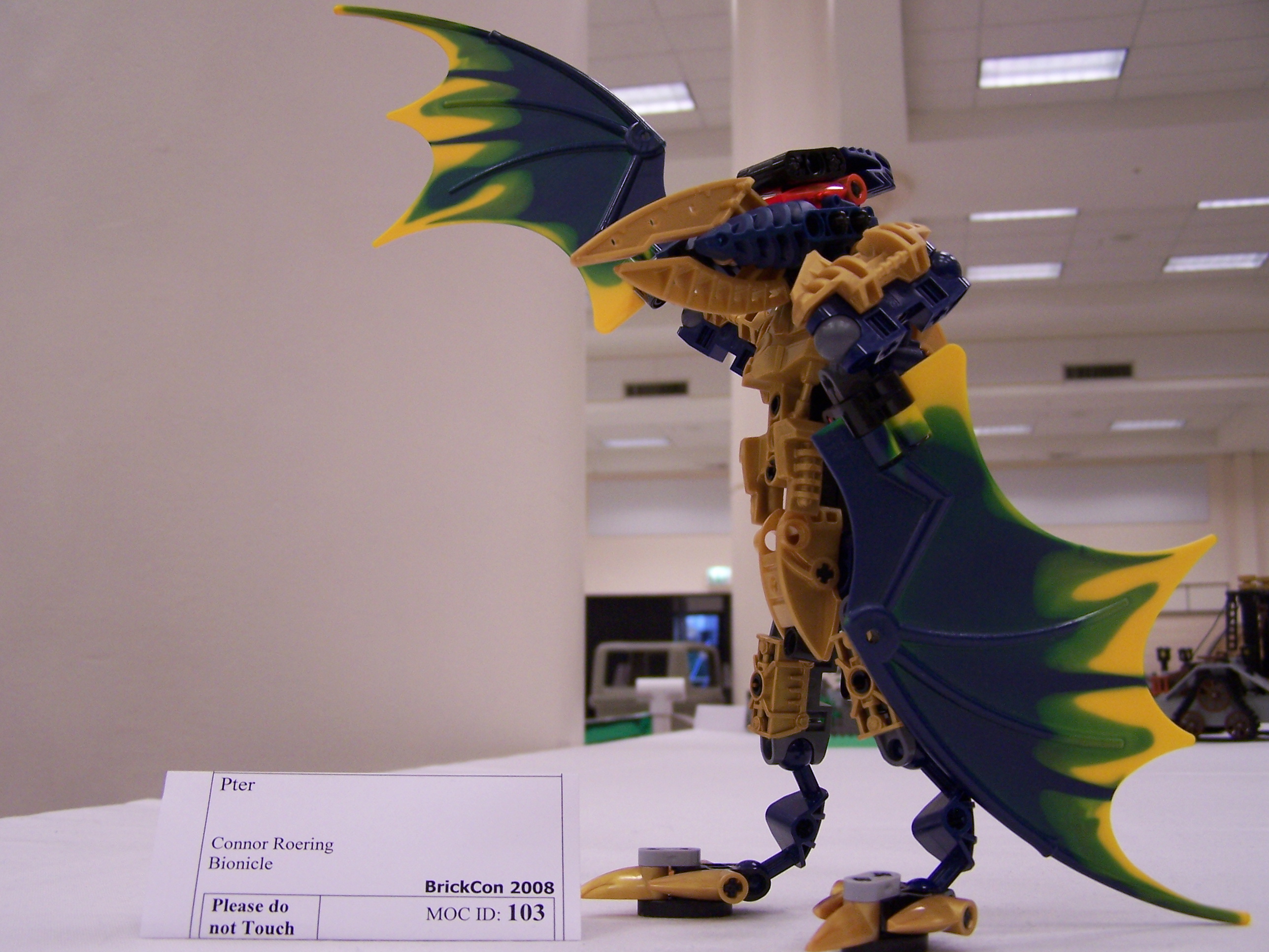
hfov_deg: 49.0
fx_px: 1393
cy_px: 476
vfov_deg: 37.7
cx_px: 634
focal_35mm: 38
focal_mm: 6.3
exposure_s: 1/30
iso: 140
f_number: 2.8
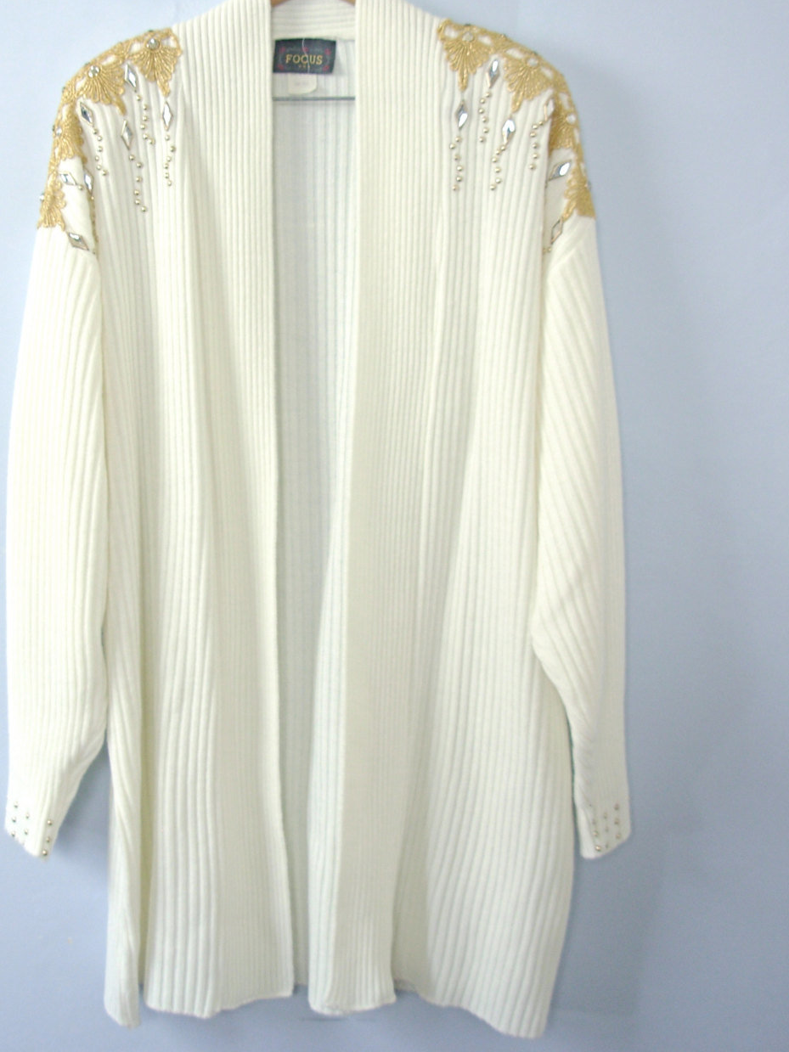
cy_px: 425
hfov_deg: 31.5
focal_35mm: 46
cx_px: 335
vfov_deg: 41.1
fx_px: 1398
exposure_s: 1/32.9
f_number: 2.9
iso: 50
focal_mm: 6.3
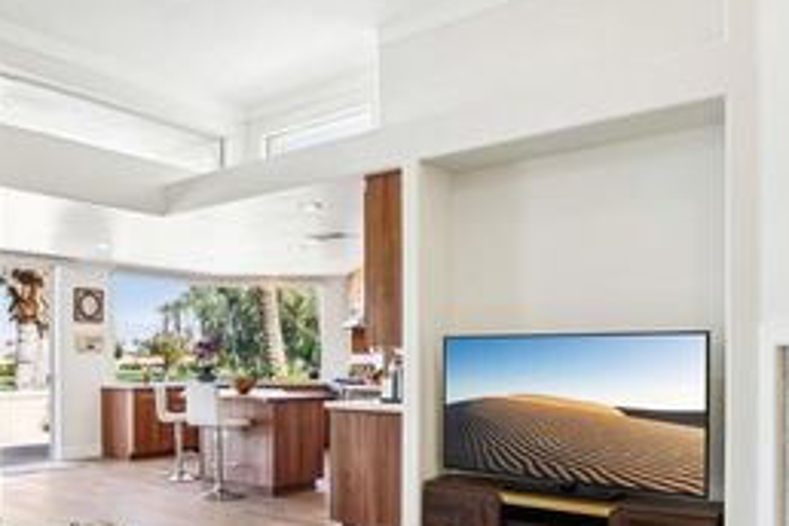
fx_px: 679
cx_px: 220
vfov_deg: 41.6
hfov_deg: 57.9
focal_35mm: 31
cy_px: 365
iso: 250
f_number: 8
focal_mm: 16
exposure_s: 1/30
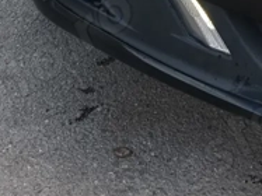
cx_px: 469
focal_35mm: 123
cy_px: -223
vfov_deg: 10.8
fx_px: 930
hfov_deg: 14.2
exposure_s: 1/227
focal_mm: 6.57
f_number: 1.6
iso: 50
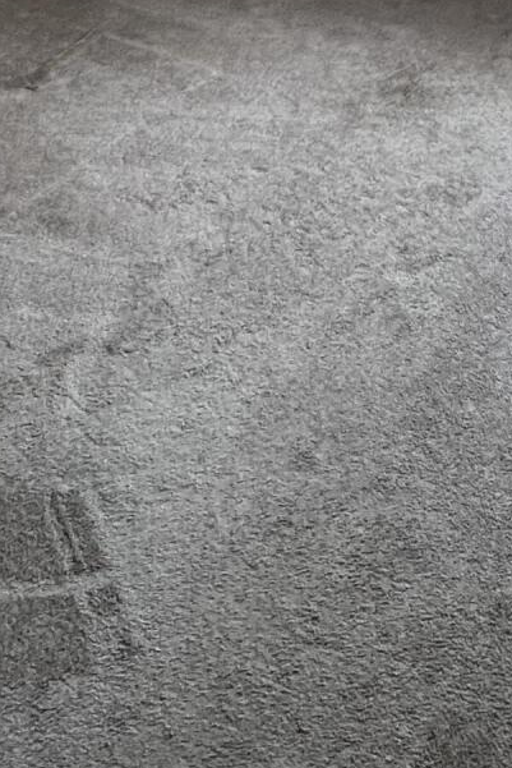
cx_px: 393
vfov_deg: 35.0
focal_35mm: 45
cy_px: -144
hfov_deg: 29.3
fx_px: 959
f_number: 1.8
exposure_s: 1/120
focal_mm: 1.57
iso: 200
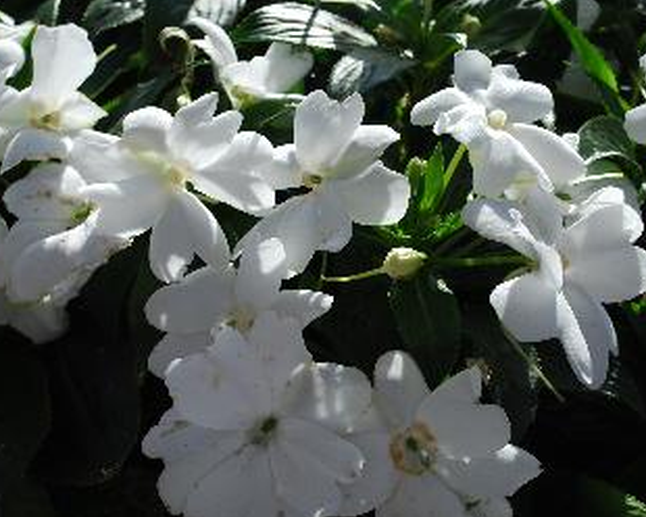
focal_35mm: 64
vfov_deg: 24.0
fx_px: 1216
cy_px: 273
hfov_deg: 29.7
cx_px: 354
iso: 100
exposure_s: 1/125
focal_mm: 35
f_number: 8
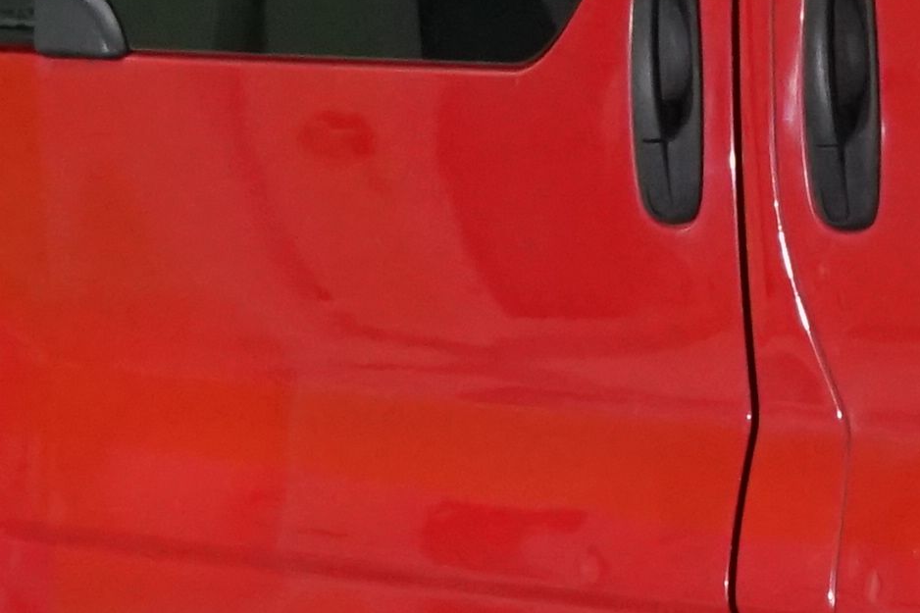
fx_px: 10629
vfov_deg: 3.3
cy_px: -45
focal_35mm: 416
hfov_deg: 4.9
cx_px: 1734
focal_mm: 65
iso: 2500
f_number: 5.6
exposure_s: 1/160
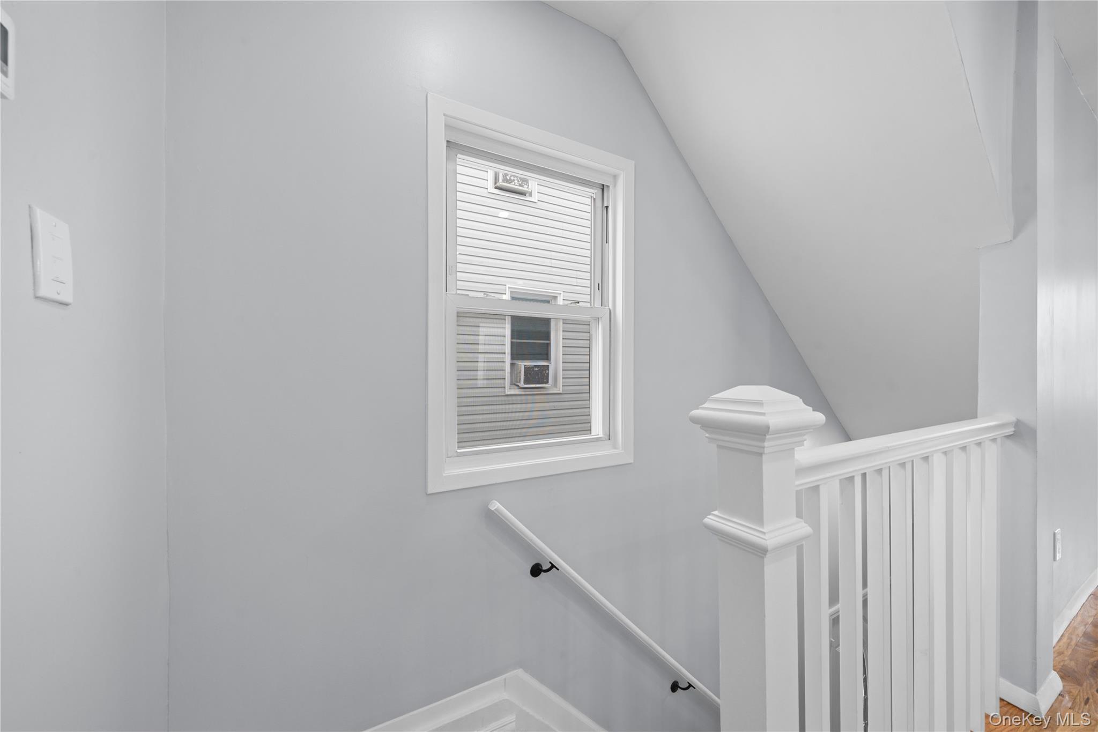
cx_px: 549
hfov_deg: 108.3
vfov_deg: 85.4
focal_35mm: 13
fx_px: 396
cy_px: 366
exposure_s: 1/13
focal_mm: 13
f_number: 8
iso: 250
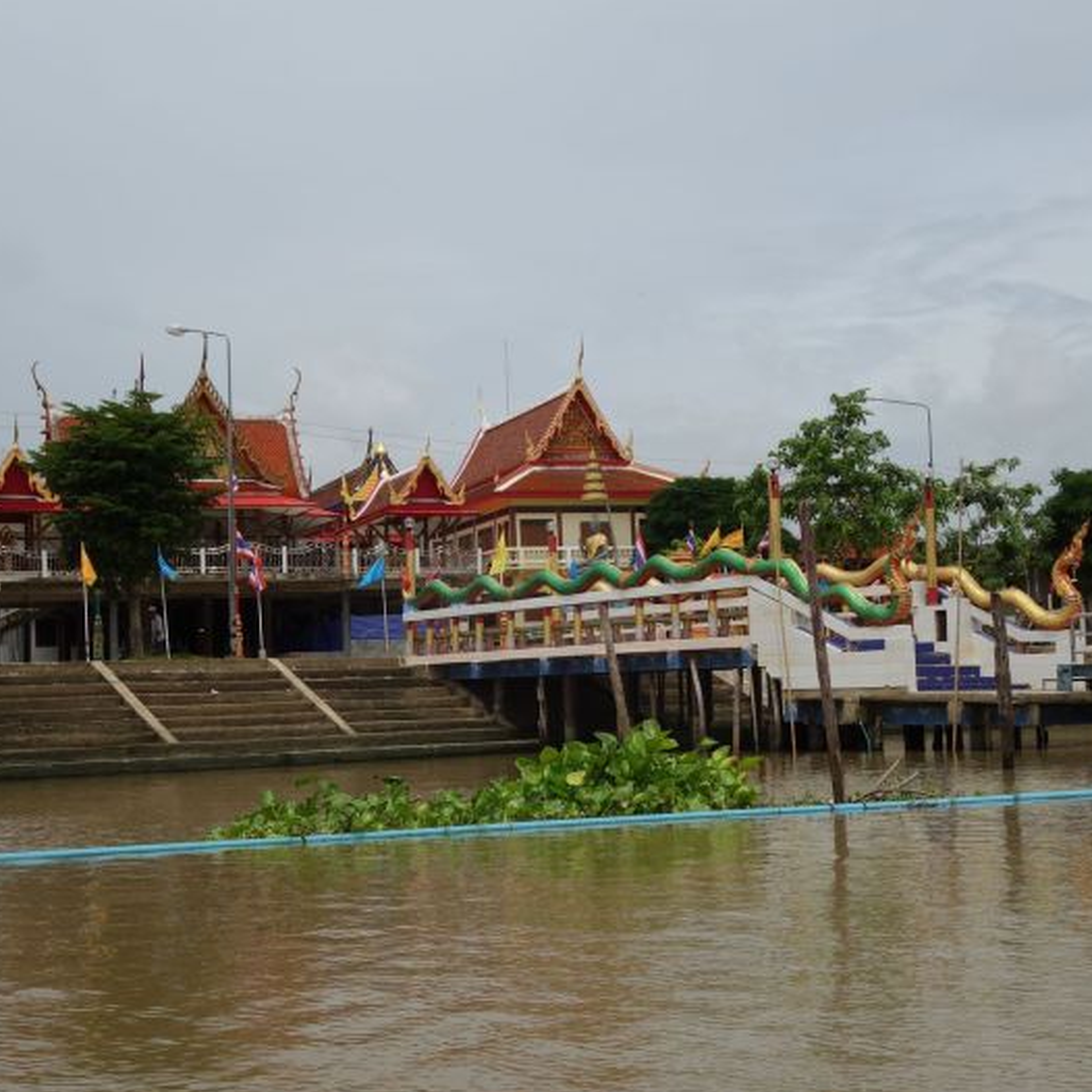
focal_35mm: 53
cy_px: 547
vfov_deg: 32.2
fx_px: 1892
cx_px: 517
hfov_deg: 32.2
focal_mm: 15.1
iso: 125
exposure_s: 1/800
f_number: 7.1
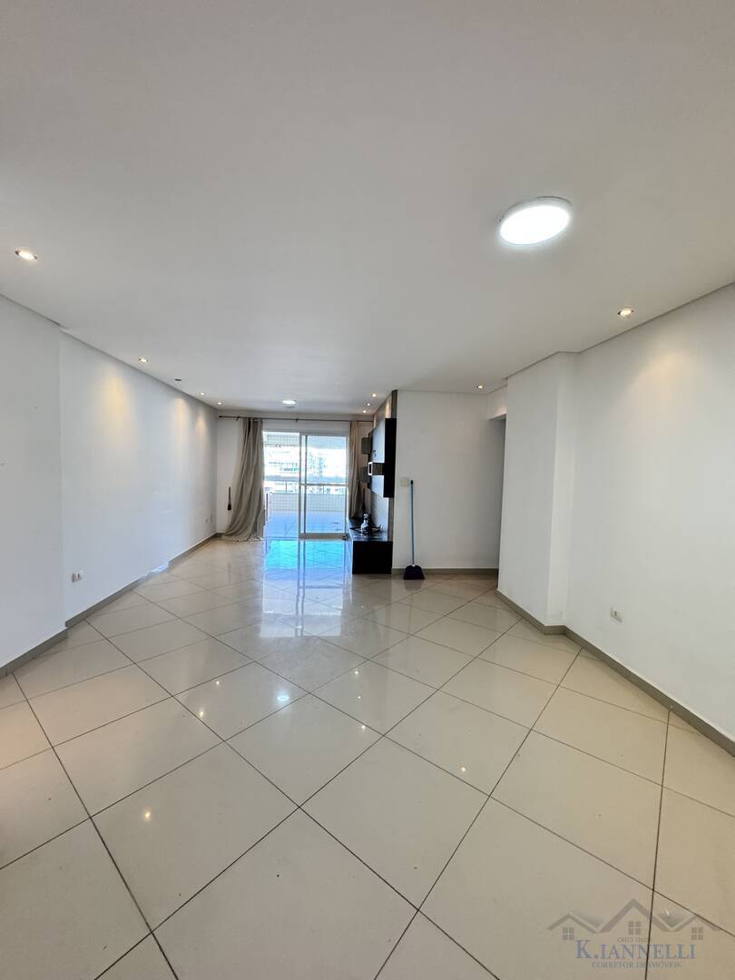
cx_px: 368
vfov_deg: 102.1
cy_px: 490
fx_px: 396
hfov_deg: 85.7
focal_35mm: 14
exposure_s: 1/120
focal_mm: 2.22
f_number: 2.2
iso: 250
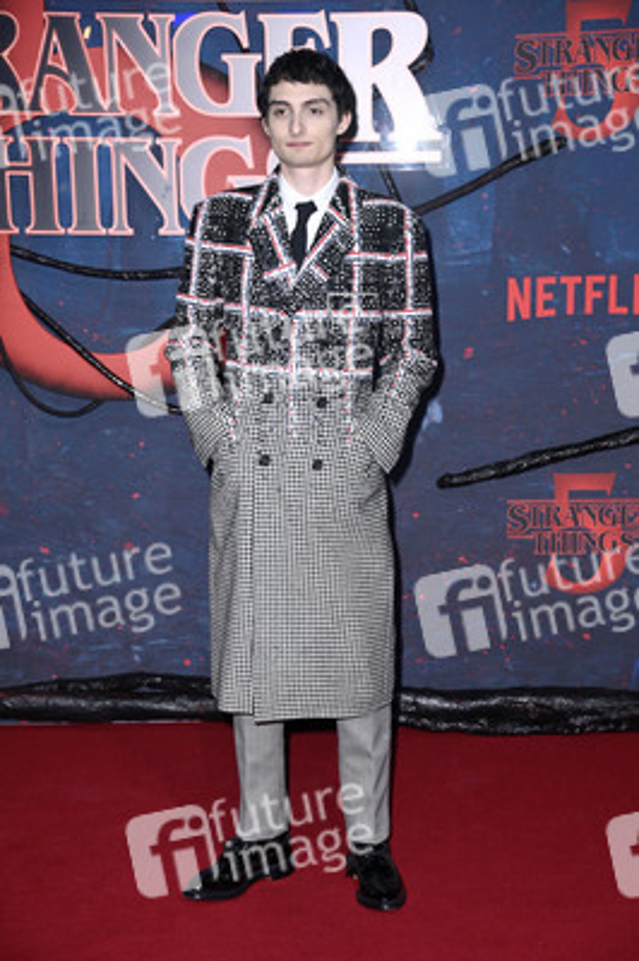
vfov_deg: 28.1
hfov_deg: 18.9
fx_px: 1920
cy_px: 480
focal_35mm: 72
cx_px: 320
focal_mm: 72
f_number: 5
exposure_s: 1/200
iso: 500
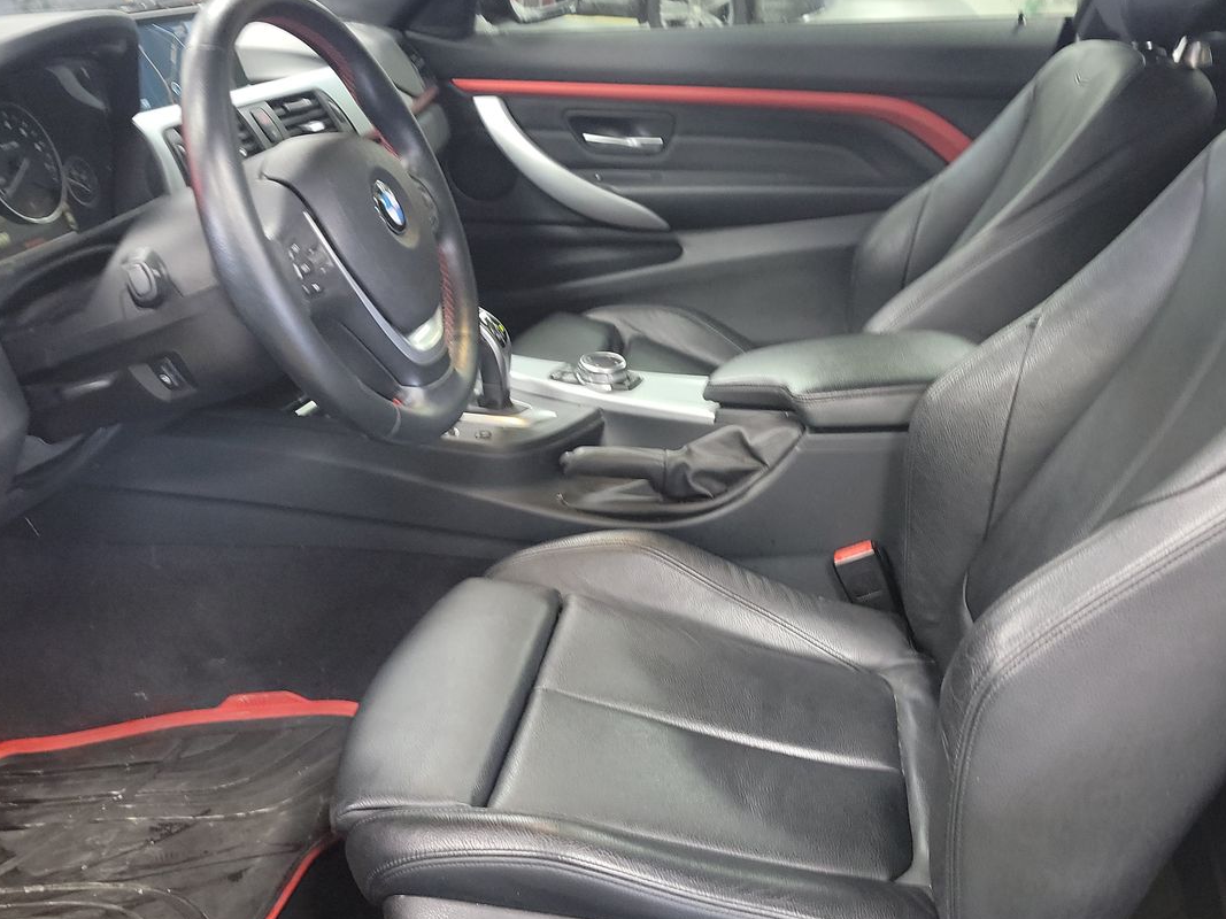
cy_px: 391
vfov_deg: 39.6
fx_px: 1275
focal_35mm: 36
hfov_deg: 51.2
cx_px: 705
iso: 773
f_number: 1.8
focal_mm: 6.7
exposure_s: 1/19
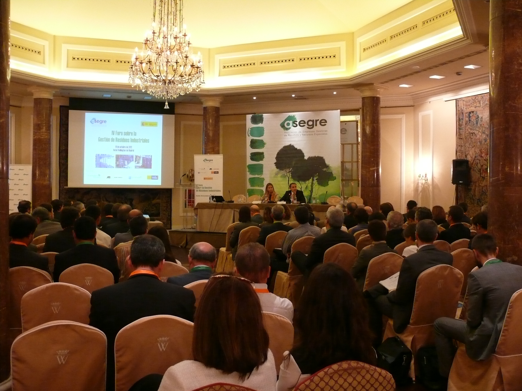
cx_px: 261
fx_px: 528
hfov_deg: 52.6
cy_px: 196
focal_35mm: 35
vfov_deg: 40.7
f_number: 2.8
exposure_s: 1/20
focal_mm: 7.4
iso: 400
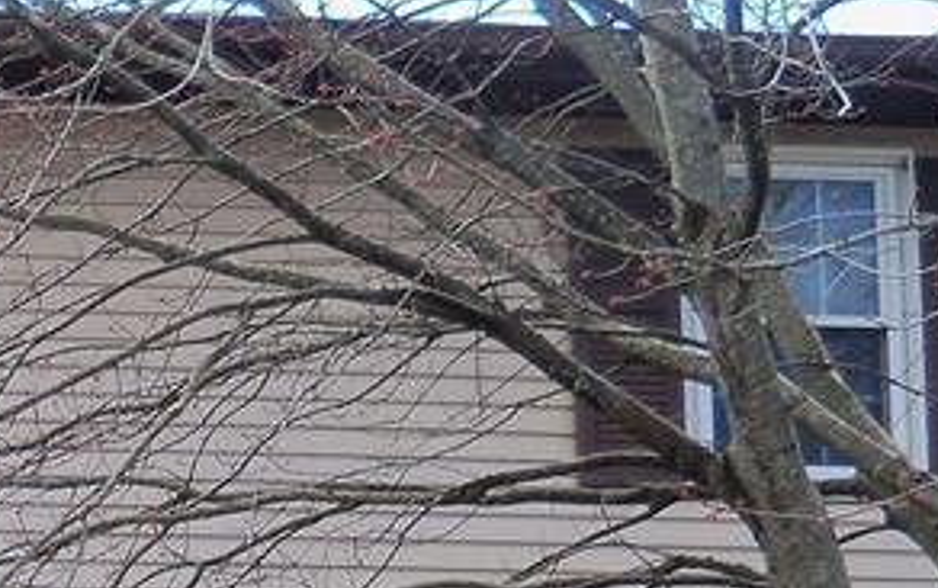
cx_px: -456
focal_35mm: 130
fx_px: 3326
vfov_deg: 9.6
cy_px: 1060
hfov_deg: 14.9
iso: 80
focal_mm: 6.2
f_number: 3.5
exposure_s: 1/200
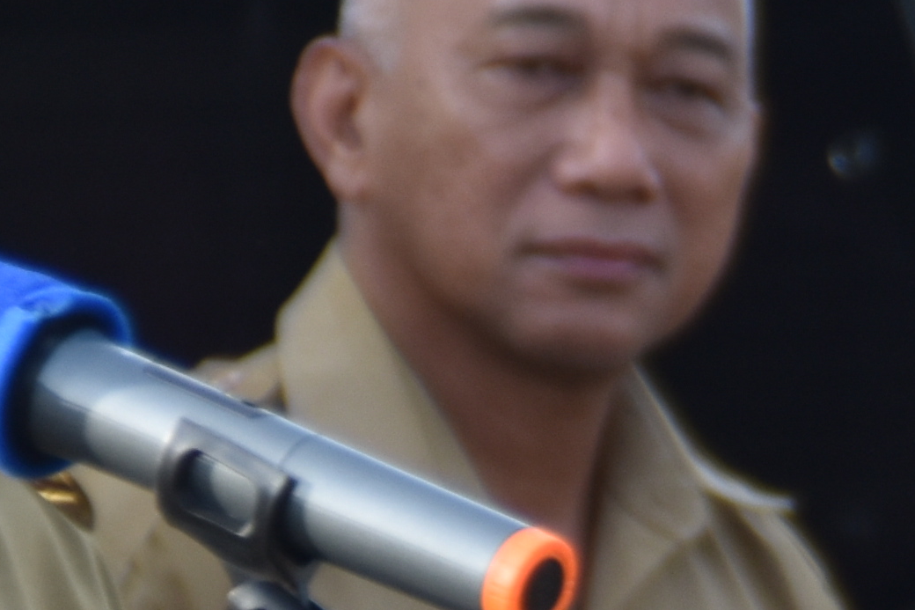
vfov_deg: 0.8
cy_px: 510
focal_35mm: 1731
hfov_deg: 1.2
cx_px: 437
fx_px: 43986
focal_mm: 200
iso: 125
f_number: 6.3
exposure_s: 1/200
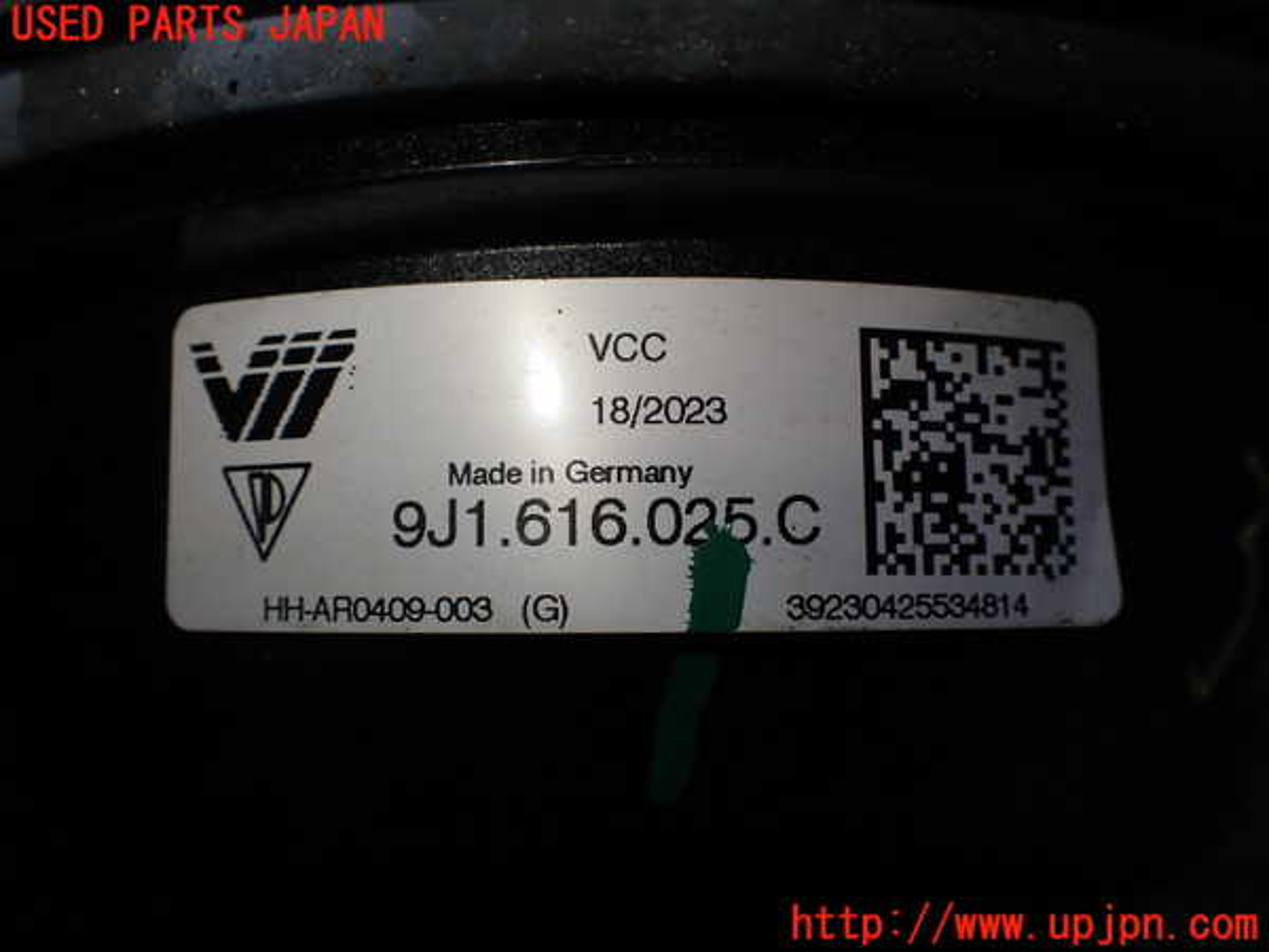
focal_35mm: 30
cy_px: 476
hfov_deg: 60.0
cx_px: 634
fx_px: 1100
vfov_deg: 46.8
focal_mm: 5.4
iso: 100
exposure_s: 1/200
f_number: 3.2
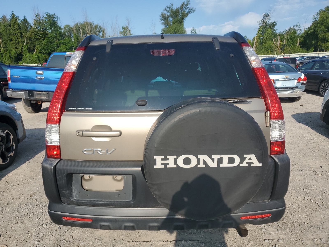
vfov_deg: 53.1
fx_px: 247
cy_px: 124
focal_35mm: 26
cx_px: 164
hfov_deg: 67.3
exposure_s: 1/3333
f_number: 1.5
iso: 50
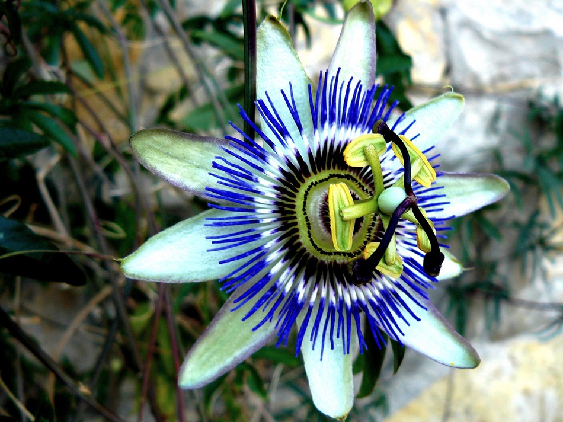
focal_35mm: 36
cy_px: 211
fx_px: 585
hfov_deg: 51.4
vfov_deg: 39.6
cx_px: 282
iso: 100
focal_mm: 6
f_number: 2.8
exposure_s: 1/60
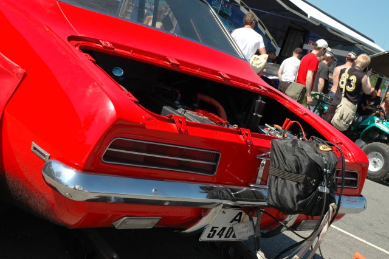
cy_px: 130
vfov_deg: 22.6
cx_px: 194
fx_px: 648
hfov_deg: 33.4
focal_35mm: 60
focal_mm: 40
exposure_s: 1/250
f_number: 9
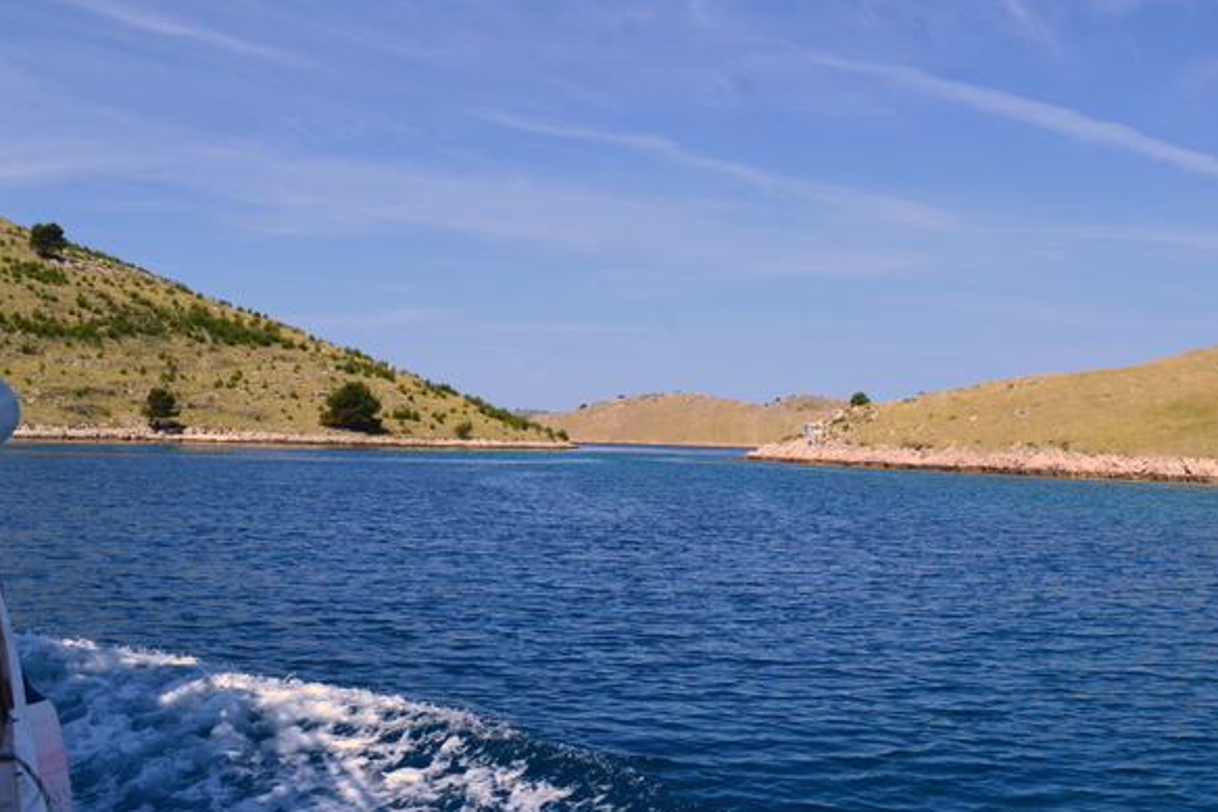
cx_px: 730
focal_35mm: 37
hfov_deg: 51.6
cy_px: 430
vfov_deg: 35.9
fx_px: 1251
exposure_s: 1/500
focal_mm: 18
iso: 400
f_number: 11
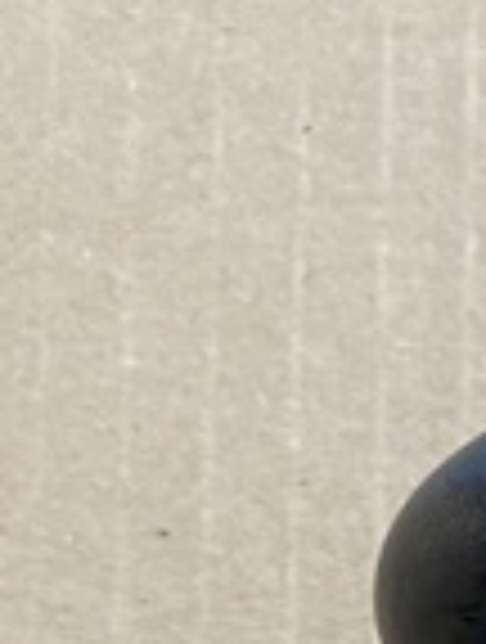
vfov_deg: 12.0
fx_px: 2702
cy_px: 1306
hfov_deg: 9.8
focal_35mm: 145
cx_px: 864
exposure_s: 1/60
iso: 125
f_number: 1.8
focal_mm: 4.25
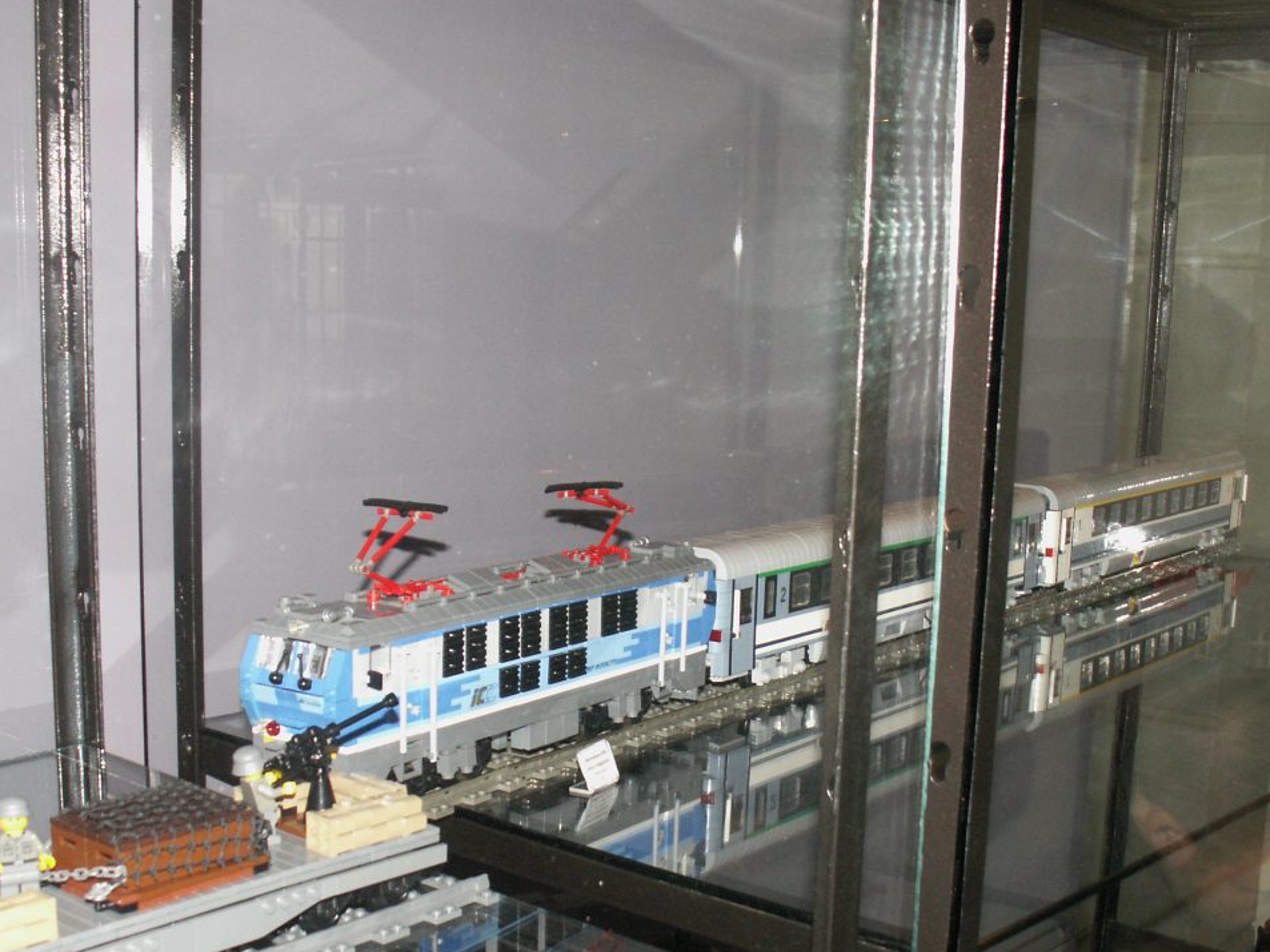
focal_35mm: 47
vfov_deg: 30.7
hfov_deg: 40.4
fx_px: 1725
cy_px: 619
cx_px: 592
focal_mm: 5.86
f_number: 2.8
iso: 160
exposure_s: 1/60
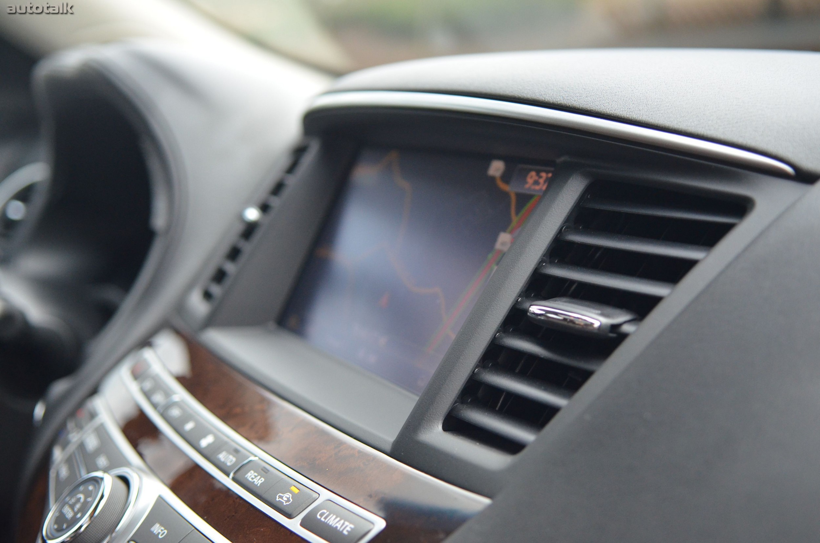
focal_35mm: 46
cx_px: 410
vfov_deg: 28.8
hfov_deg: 42.4
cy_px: 272
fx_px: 1057
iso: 1600
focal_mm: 31
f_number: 2.8
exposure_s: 1/400
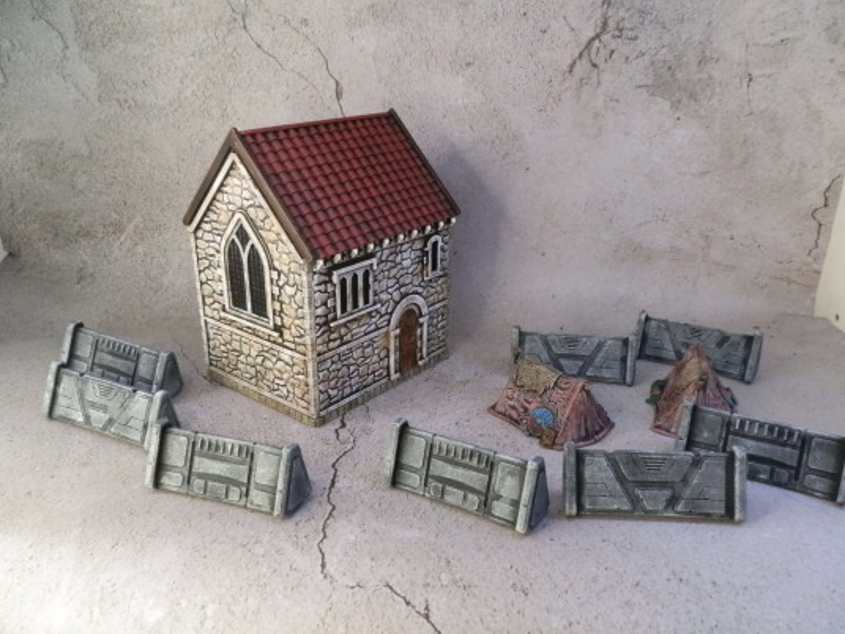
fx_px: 683
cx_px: 422
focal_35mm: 28
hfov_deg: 63.4
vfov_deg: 49.7
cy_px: 317
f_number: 3.1
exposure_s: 1/125
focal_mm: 5
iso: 400
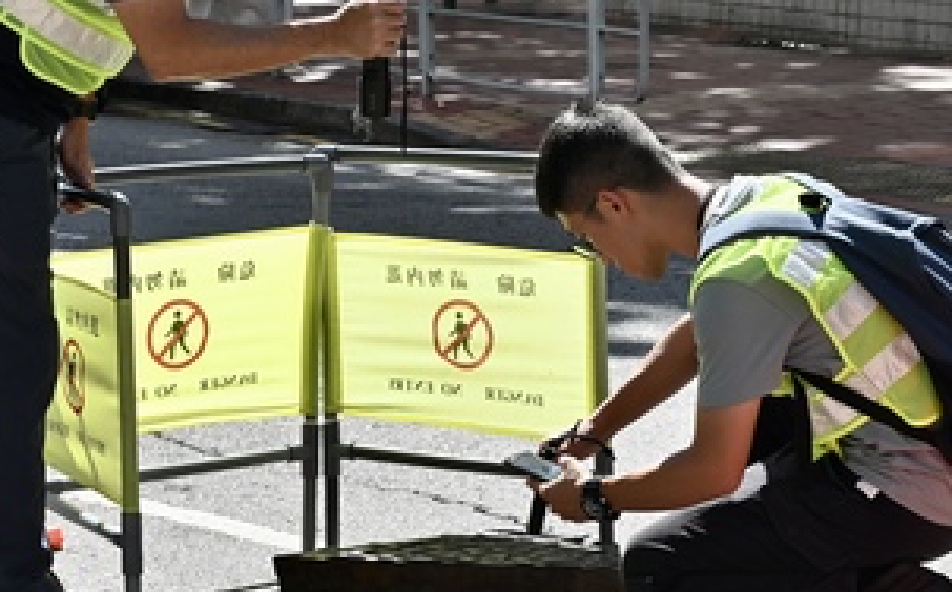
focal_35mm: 144
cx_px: 448
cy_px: 265
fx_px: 3732
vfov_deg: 9.1
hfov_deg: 14.5
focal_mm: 71
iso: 250
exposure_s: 1/400
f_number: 10
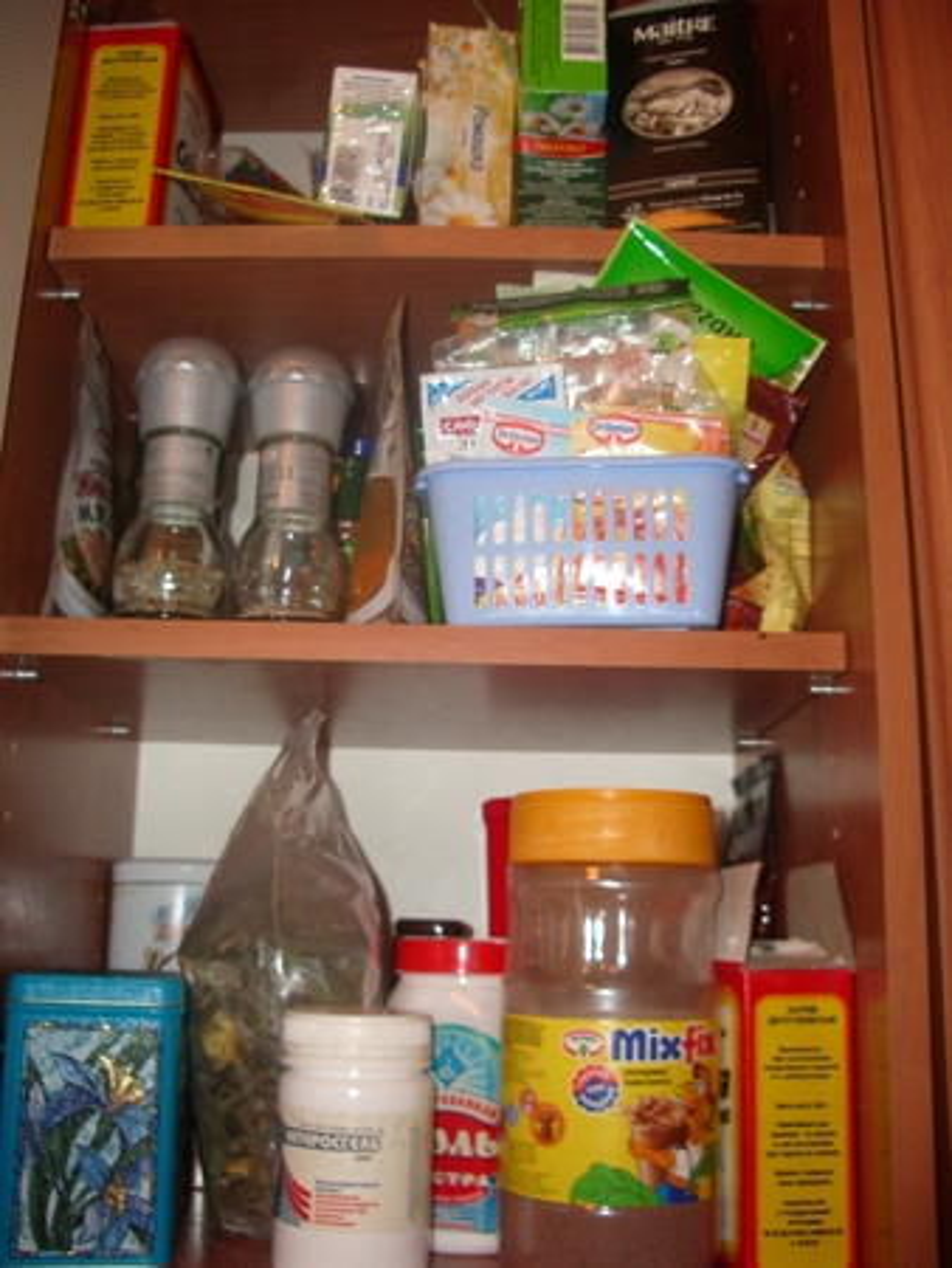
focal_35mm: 35
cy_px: 634
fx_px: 1282
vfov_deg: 52.6
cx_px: 476
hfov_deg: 40.7
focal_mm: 5.8
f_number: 2.6
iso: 200
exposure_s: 1/60
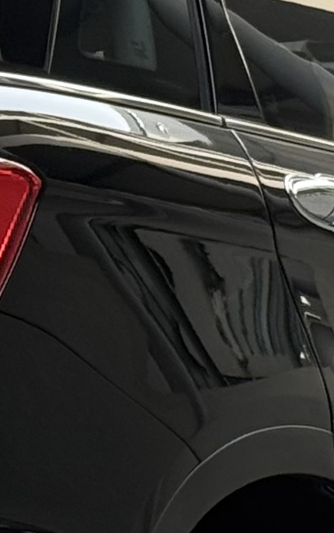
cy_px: 443
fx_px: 4292
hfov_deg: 4.4
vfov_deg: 7.1
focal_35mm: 295
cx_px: -137
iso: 100
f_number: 1.78
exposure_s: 1/357
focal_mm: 6.76
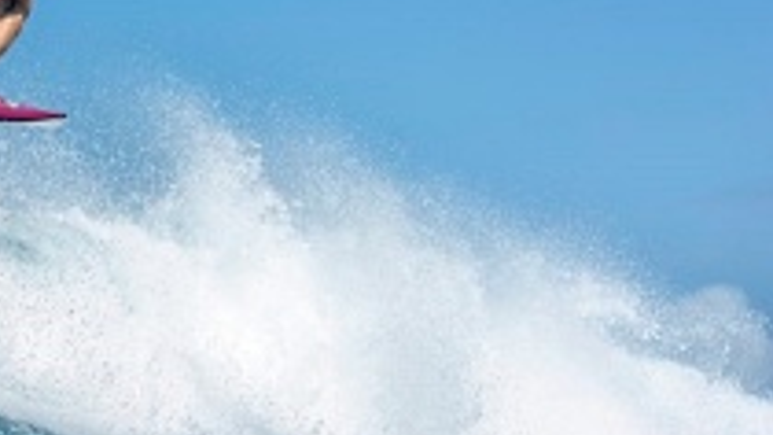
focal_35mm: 213
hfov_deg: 10.0
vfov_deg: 5.7
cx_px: -40
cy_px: -15
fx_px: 4365
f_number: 6.3
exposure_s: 1/1250
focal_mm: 95
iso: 100
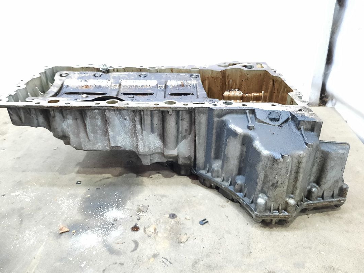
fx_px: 295
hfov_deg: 63.4
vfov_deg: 49.7
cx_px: 179
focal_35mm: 28
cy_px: 146
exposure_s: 1/25
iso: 640
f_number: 2
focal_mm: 4.6
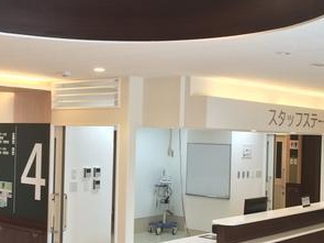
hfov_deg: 31.7
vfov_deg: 24.0
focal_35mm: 61
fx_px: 571
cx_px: 146
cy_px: 141
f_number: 2.2
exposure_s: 1/30
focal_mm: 4.12
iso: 40
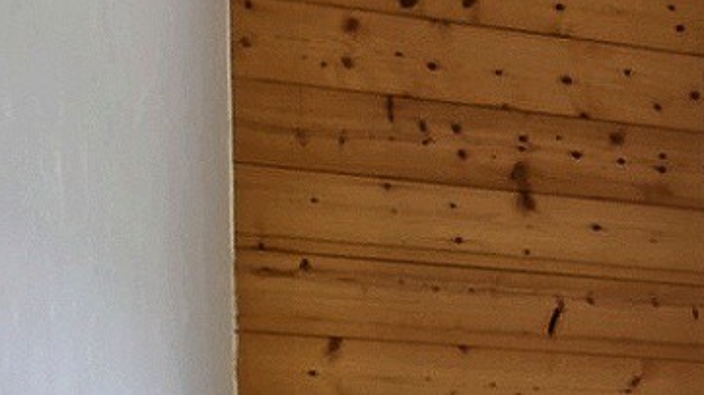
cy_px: 703
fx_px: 1660
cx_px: 1626
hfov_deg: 15.4
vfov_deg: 12.4
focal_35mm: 89
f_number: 9
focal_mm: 10
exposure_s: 1/2
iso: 400
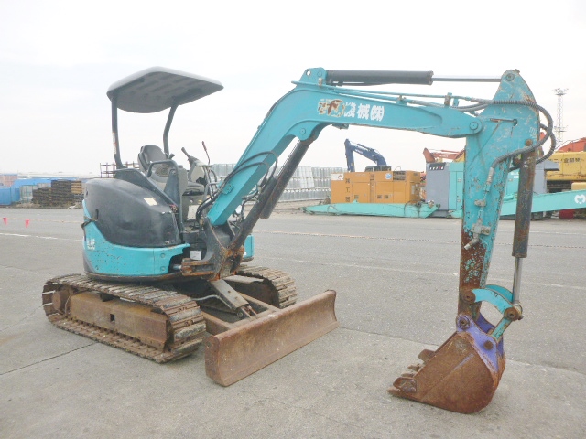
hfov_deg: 69.4
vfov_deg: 54.9
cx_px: 293
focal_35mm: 25
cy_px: 220
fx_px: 423
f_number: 3.9
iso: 100
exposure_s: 1/125
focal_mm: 4.5
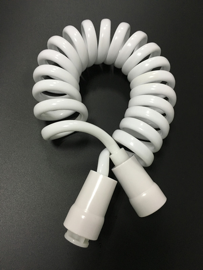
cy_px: 135
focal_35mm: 29
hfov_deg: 48.2
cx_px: 102
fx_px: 227
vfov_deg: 61.7
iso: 160
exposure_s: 1/33
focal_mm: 4.15
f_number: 2.2
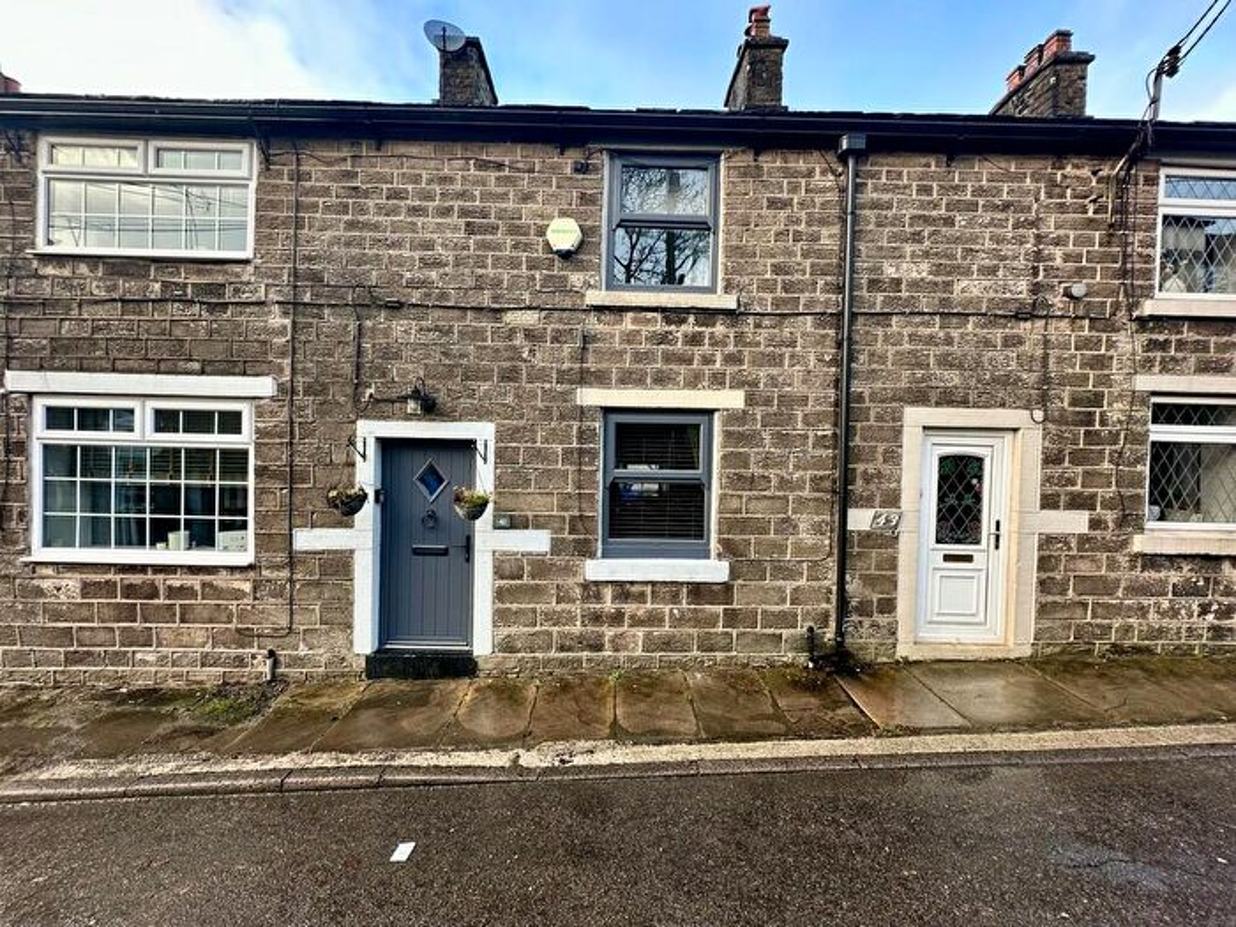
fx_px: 500
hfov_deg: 102.1
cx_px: 618
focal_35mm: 14
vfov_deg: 85.7
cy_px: 464
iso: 50
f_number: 2.2
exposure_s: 1/99
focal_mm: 2.22
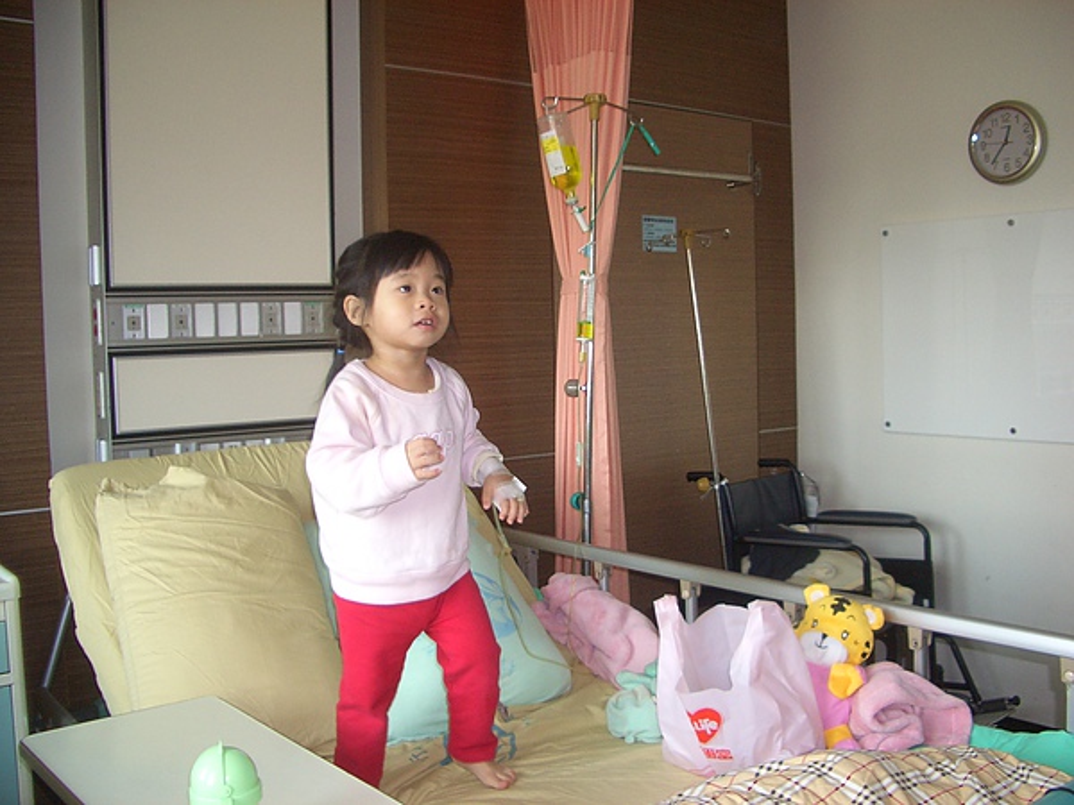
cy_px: 402
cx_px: 537
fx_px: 1086
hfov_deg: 52.6
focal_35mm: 35
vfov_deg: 40.7
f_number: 2.6
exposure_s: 1/100
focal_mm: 5.8
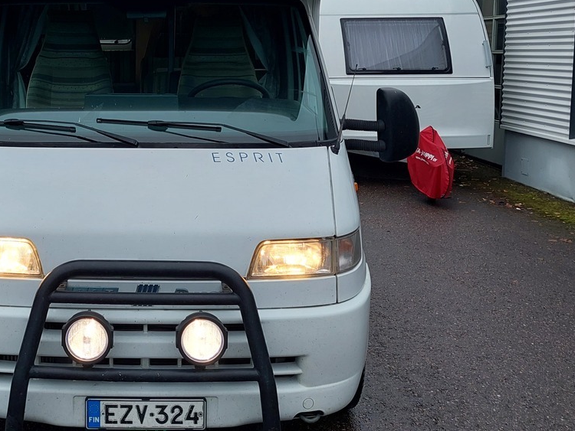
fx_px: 798
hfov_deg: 38.2
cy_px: 97
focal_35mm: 48
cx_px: 115
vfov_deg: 29.7
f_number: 1.8
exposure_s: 1/100
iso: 50
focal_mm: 5.23
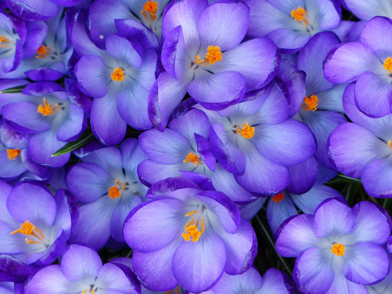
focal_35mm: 323
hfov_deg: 6.1
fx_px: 3658
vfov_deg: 4.6
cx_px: 196
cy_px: 147
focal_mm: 58.2
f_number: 3.2
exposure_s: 1/125
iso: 100
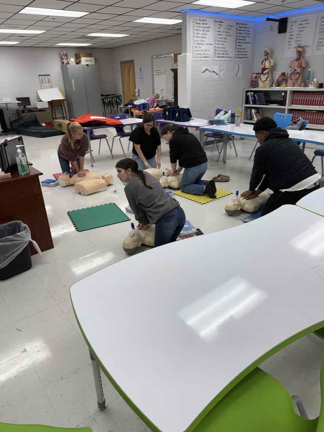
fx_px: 300
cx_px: 162
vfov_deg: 71.6
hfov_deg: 56.8
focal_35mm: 24
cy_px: 216
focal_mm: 6.76
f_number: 1.78
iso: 80
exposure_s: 1/120
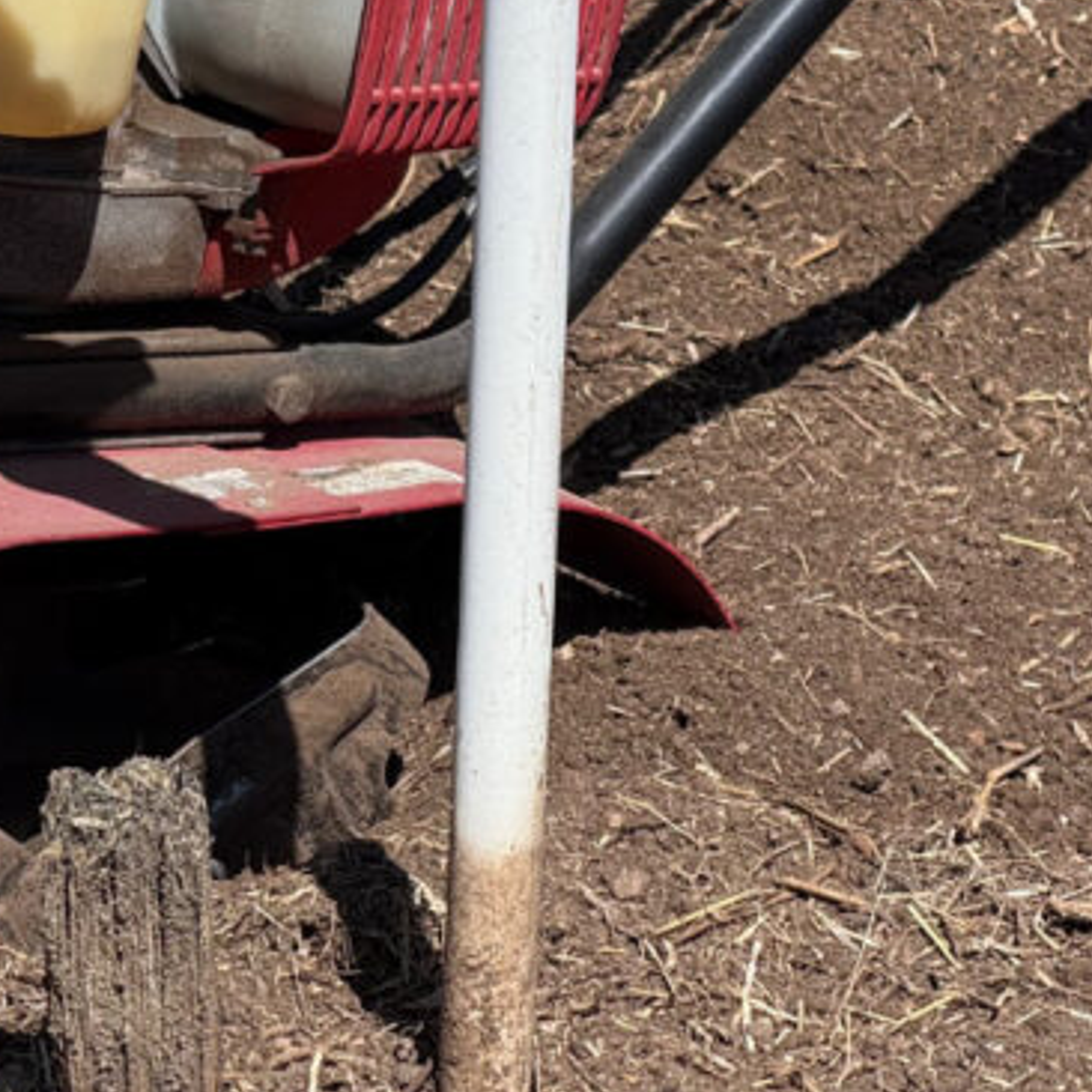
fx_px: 10600
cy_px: 197
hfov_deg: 5.9
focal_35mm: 297
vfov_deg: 5.9
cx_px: 433
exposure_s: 1/1342
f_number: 2.8
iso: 50
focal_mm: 15.7
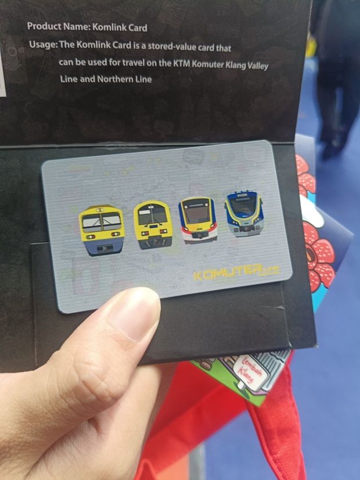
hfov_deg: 53.1
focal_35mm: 26
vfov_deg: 67.3
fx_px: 360
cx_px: 180
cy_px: 240
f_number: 1.8
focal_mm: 4.84
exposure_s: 1/50
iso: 320
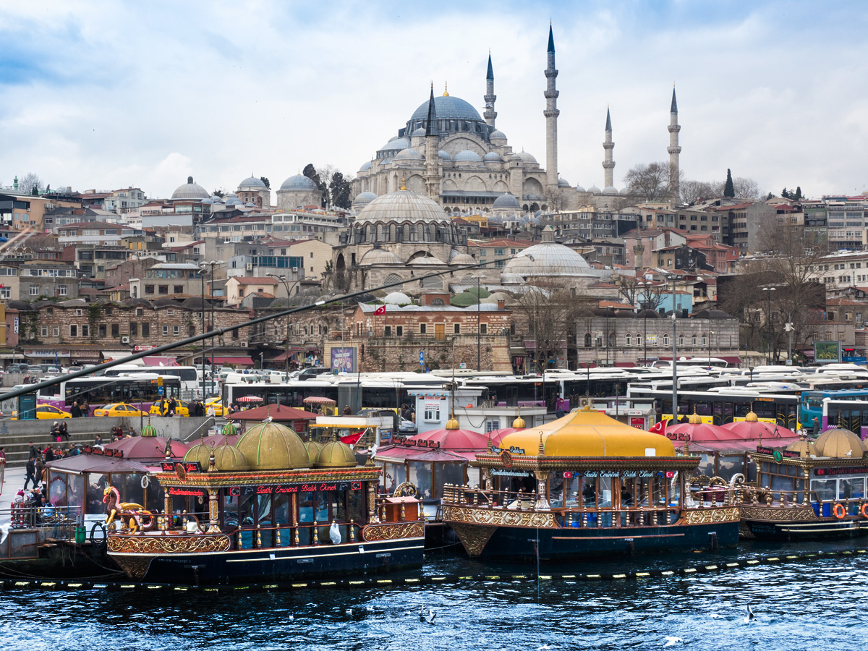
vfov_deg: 19.4
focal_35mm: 76
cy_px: 326
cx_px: 434
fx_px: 1906
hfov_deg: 25.7
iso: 200
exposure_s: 1/125
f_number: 9.5
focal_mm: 38
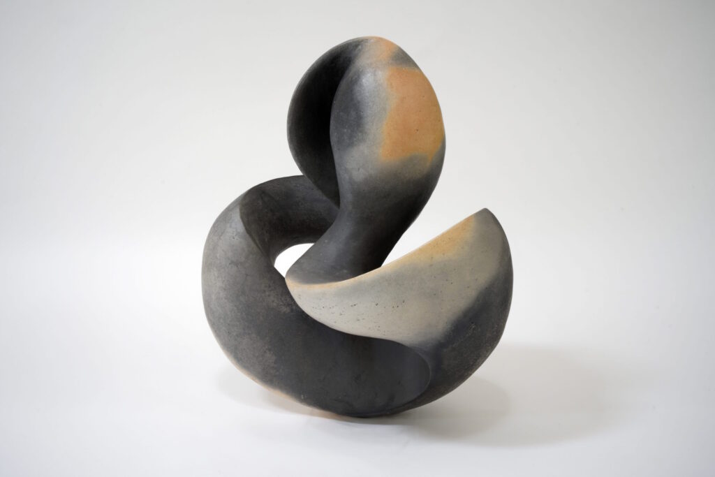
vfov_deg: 33.4
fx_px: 795
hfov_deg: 48.5
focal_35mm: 40
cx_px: 358
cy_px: 238
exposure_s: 1.6
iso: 100
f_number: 16
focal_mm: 40
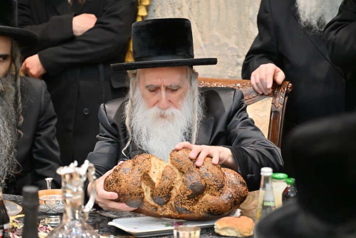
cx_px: 178
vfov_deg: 12.5
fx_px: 1088
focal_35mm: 110
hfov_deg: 18.6
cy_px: 119
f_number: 4
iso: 1600
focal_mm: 110
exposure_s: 1/320
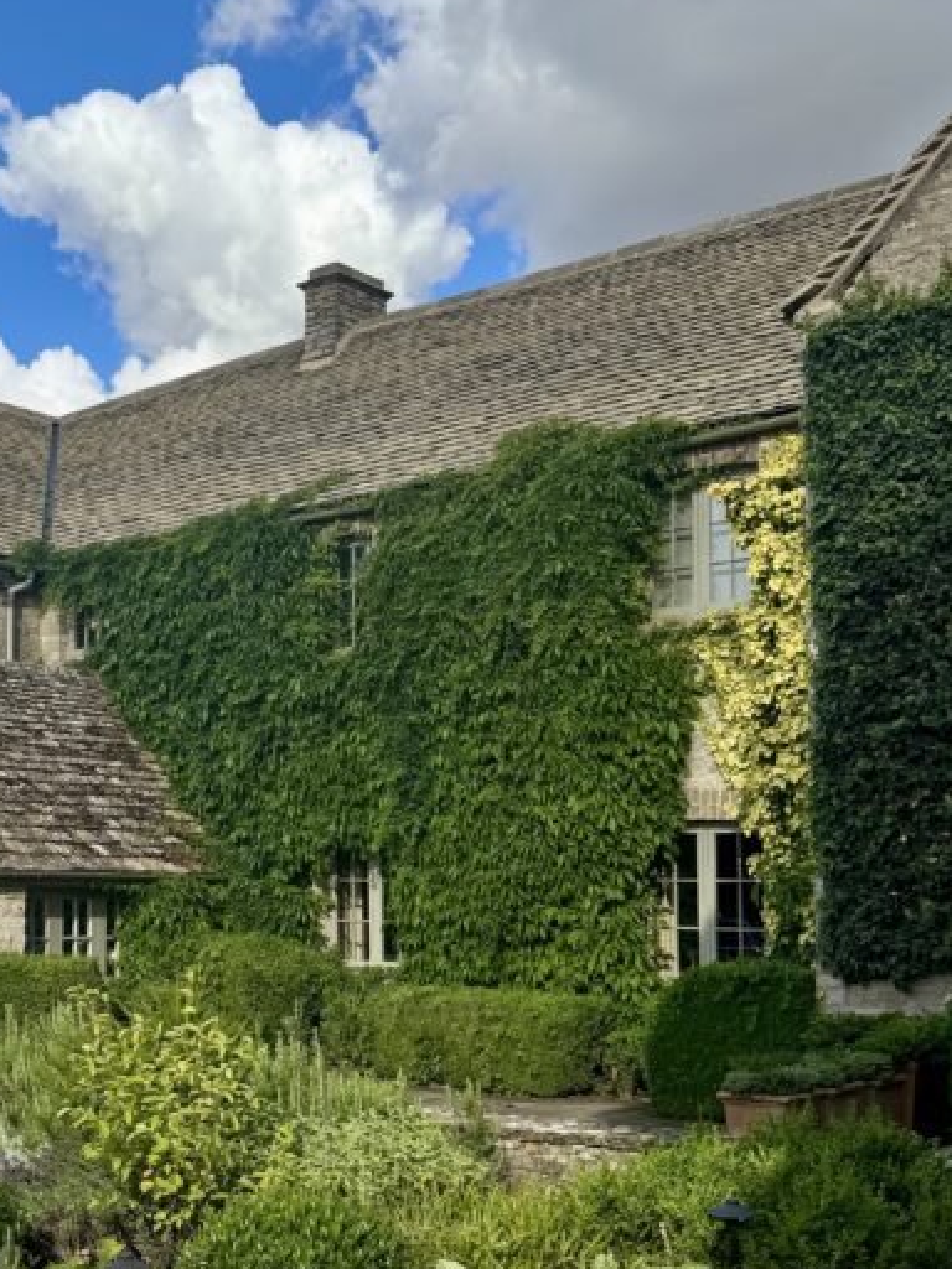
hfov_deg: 29.1
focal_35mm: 48
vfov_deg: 39.5
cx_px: 102
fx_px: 1760
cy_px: 766
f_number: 1.78
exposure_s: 1/3247
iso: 80
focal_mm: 6.76
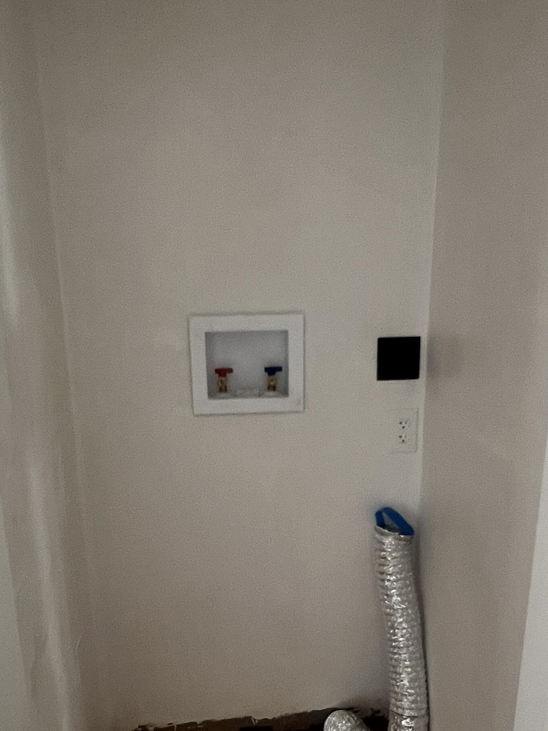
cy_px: 461
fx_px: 612
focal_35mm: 29
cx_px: 254
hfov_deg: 48.2
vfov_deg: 60.8
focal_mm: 1.57
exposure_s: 1/60
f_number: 1.8
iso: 320
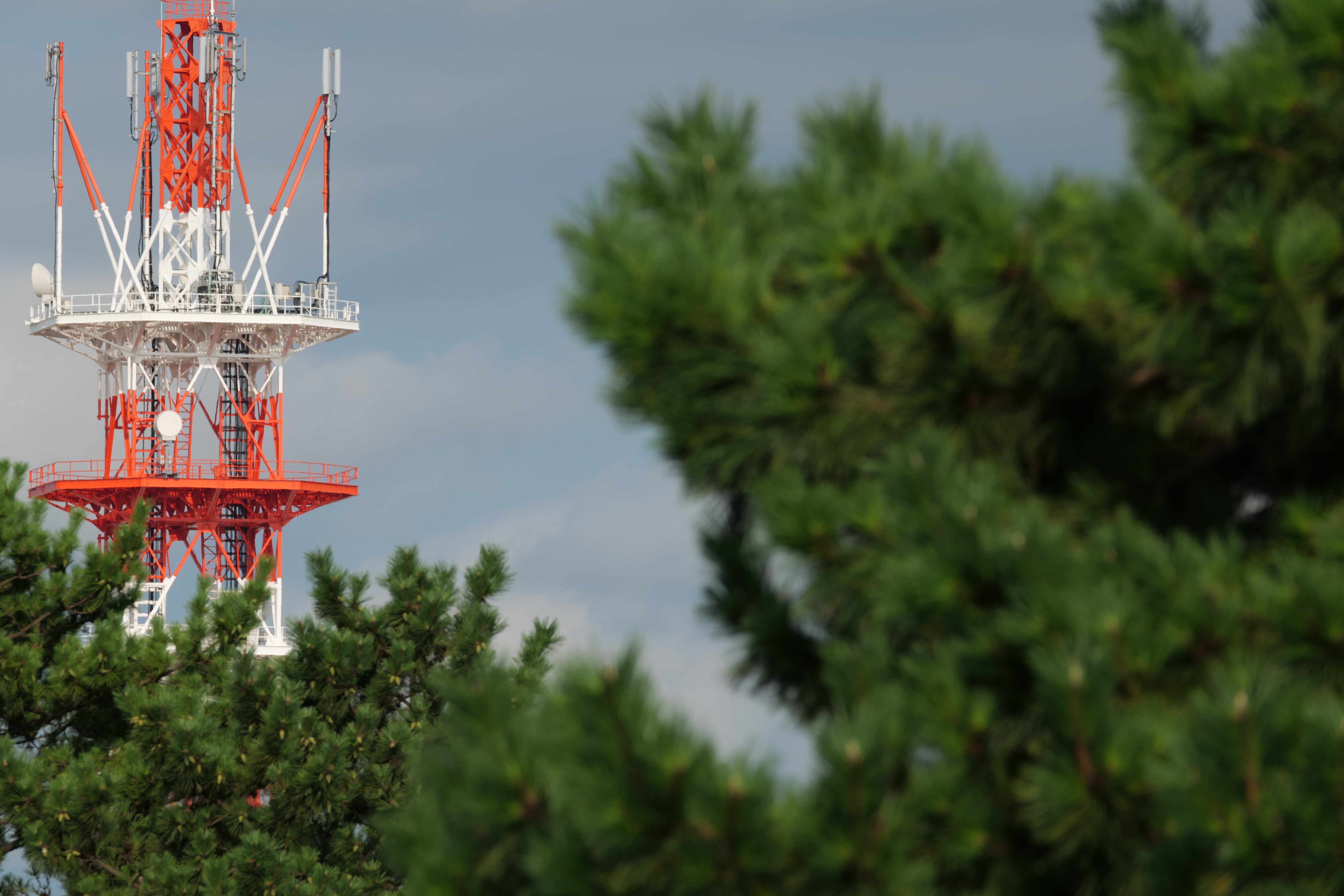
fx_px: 19150
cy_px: 390
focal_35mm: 513
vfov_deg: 2.7
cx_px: 602
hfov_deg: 4.0
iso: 100
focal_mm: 400
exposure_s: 1/100
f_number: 13
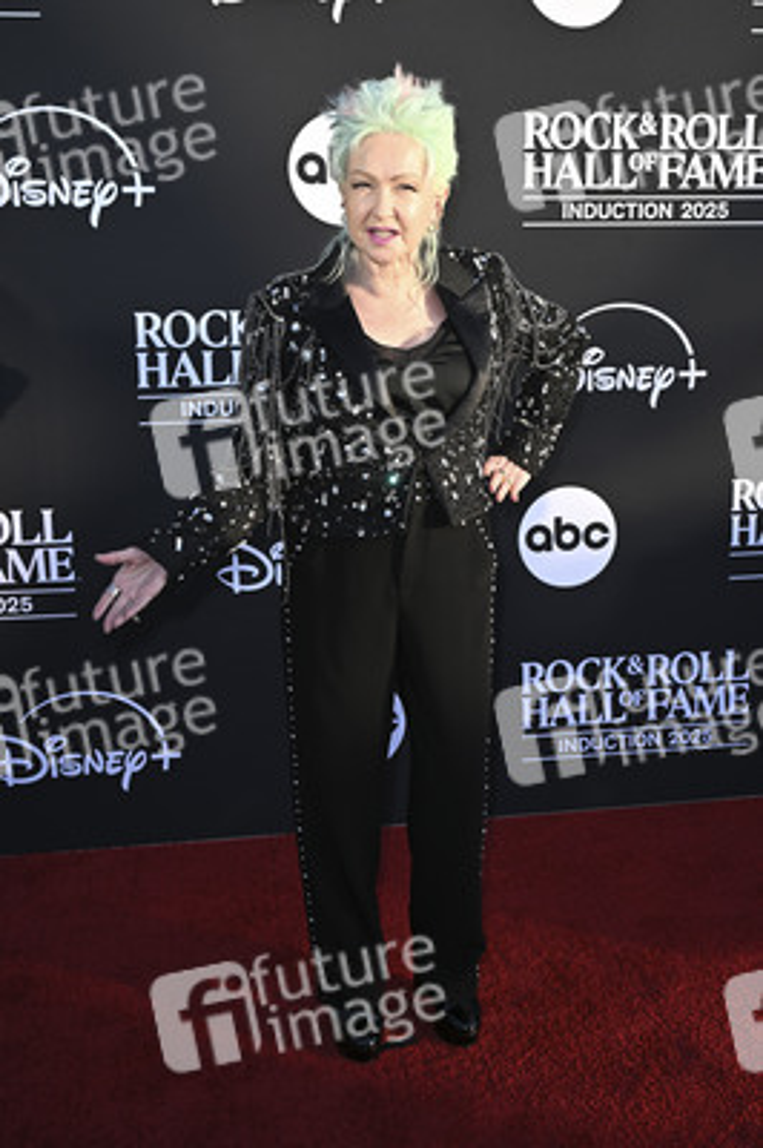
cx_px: 382
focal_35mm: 41
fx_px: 1306
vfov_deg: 47.4
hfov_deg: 32.6
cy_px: 574
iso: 320
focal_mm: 41
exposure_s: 1/320
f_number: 7.1
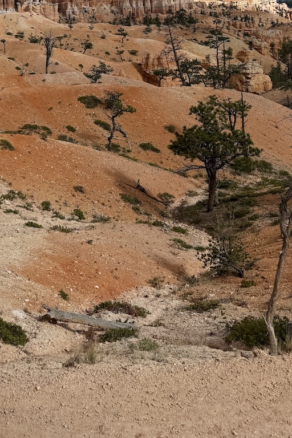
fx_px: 633
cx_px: -2
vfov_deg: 34.5
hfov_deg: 24.7
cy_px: -7
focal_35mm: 52
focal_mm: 6.76
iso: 80
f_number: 1.78
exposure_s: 1/8130
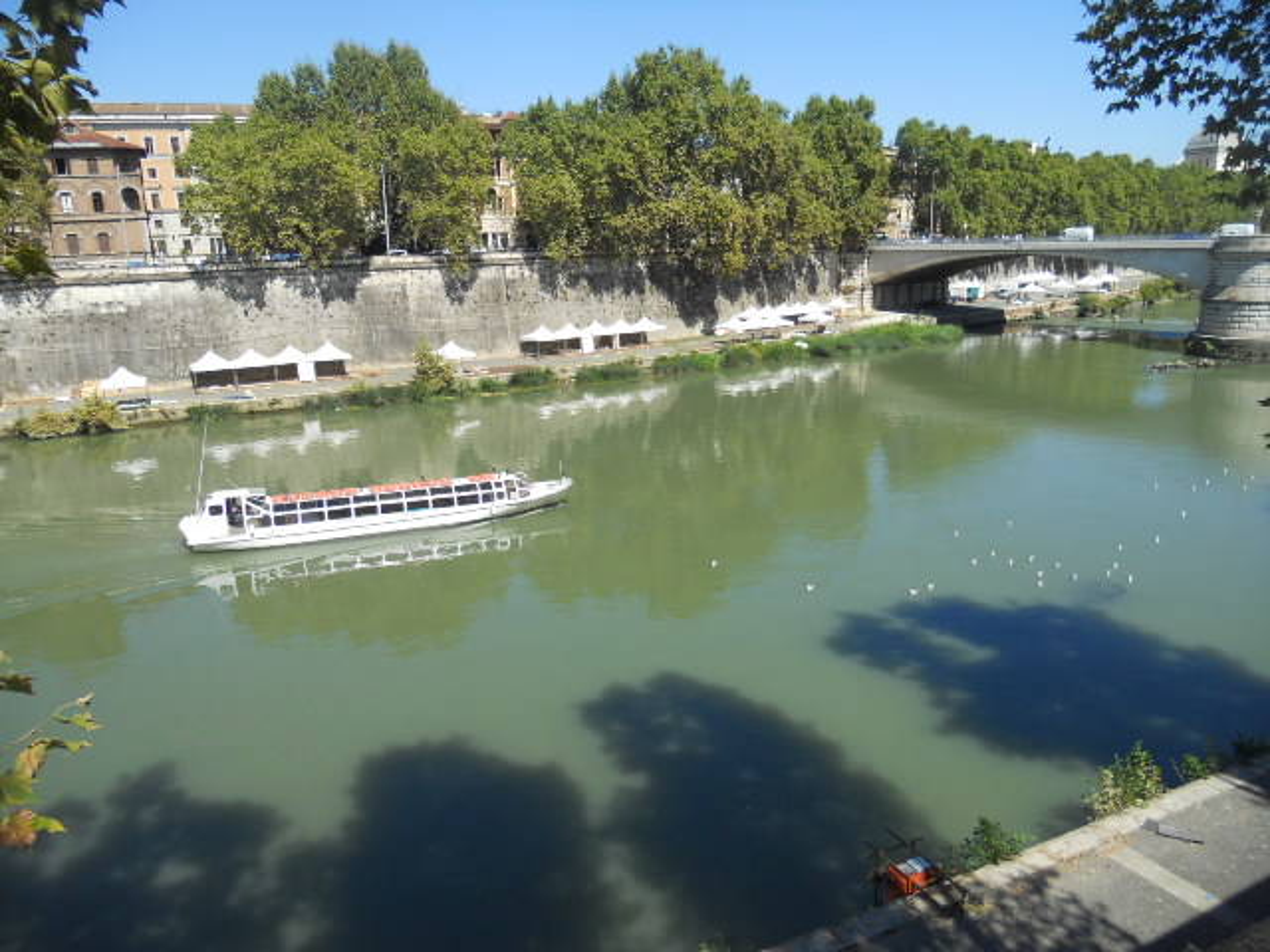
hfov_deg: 65.3
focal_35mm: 27
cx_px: 635
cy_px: 476
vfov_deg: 51.4
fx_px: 991
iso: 80
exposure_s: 1/800
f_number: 3.2
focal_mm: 4.9
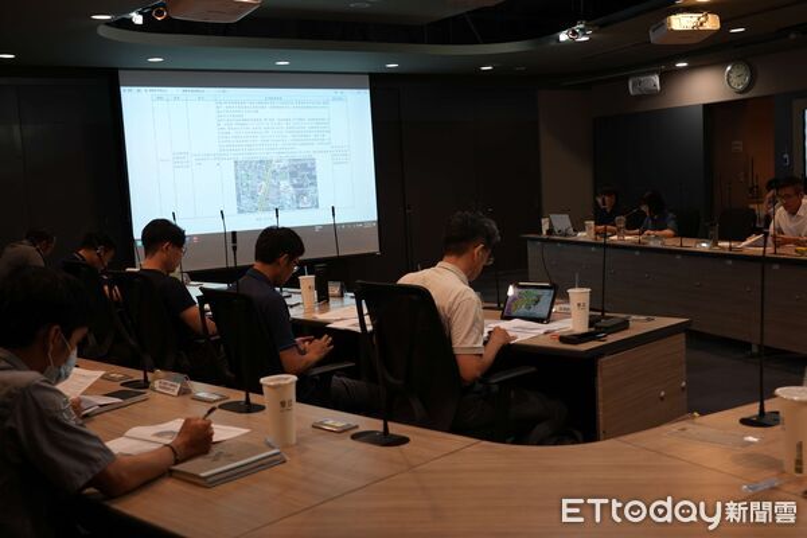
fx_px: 852
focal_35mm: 38
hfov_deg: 50.7
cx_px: 404
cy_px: 269
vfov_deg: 35.1
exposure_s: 1/50
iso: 400
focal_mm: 38
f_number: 4.5
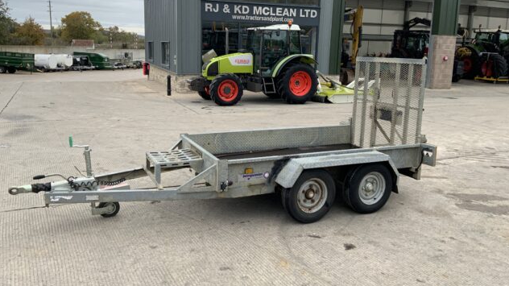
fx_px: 432
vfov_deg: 36.6
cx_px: 254
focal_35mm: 32
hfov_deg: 61.0
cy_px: 121
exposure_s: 1/122
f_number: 1.8
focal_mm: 3
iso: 40
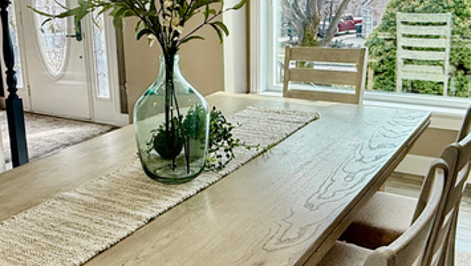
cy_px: 116
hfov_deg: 46.0
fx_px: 550
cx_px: 182
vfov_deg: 27.1
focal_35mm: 44
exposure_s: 1/163
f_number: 2.2
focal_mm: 2.22
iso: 64
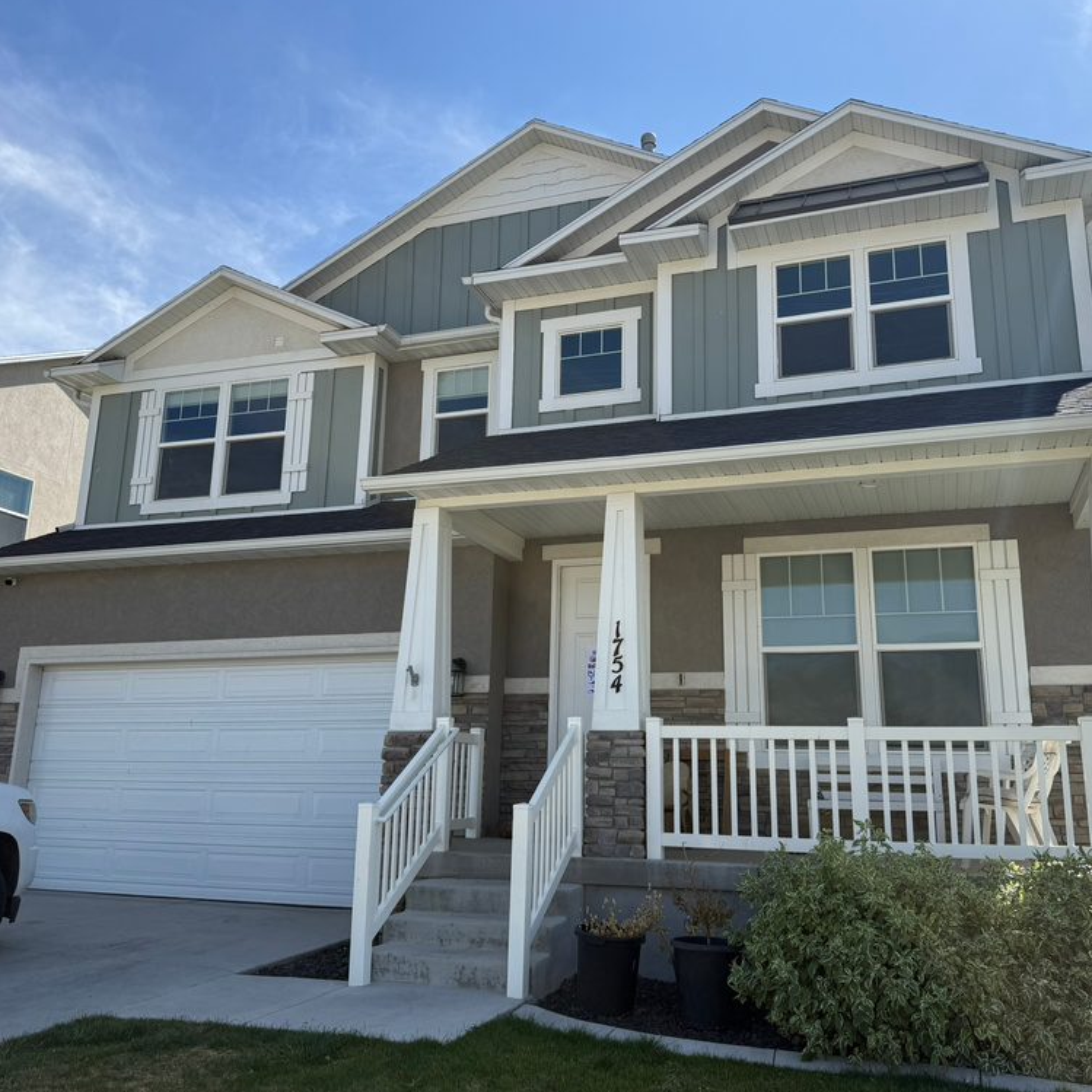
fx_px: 1035
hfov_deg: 55.6
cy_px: 542
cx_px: 582
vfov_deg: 55.6
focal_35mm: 29
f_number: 1.78
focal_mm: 6.76
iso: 80
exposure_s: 1/3759
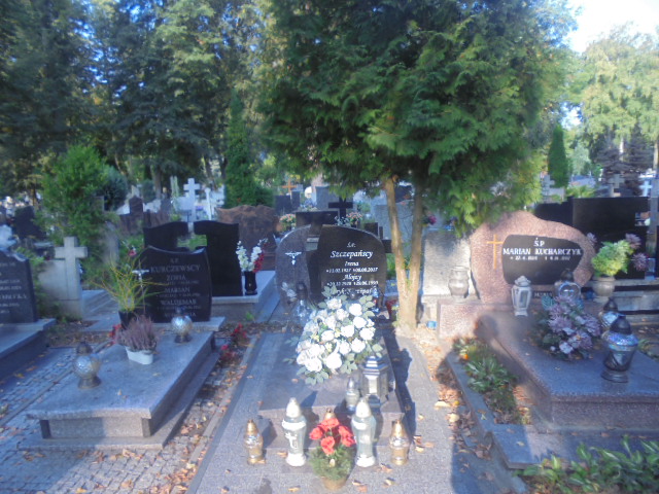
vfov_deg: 53.1
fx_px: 495
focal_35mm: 26
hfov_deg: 67.3
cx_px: 330
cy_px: 247
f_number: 3.5
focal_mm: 4.6
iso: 100
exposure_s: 1/100
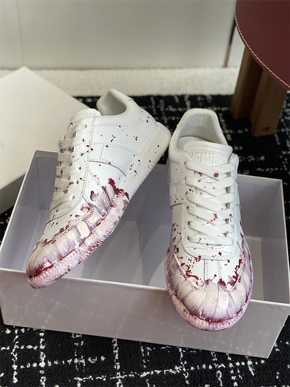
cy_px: 194
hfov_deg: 28.0
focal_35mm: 52
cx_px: 145
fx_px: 581
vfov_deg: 36.8
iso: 32
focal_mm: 6
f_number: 2
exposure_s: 1/122
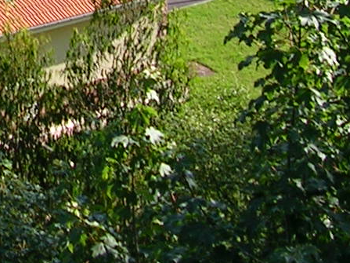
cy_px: -212
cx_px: -186
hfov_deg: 10.9
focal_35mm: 174
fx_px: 1759
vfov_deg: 8.2
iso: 50
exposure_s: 1/402
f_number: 2.8
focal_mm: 5.8
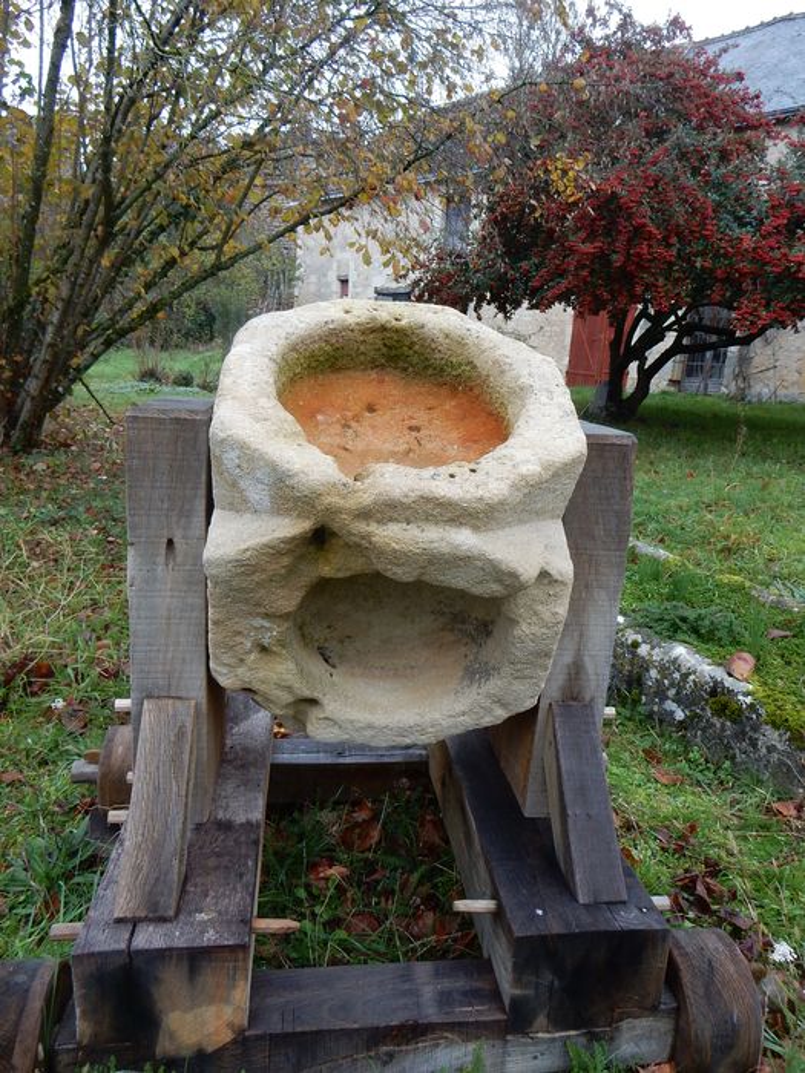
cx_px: 402
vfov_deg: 69.4
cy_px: 536
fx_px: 775
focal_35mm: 25
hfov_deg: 54.9
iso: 160
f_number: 3.7
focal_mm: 4.5
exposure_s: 1/30
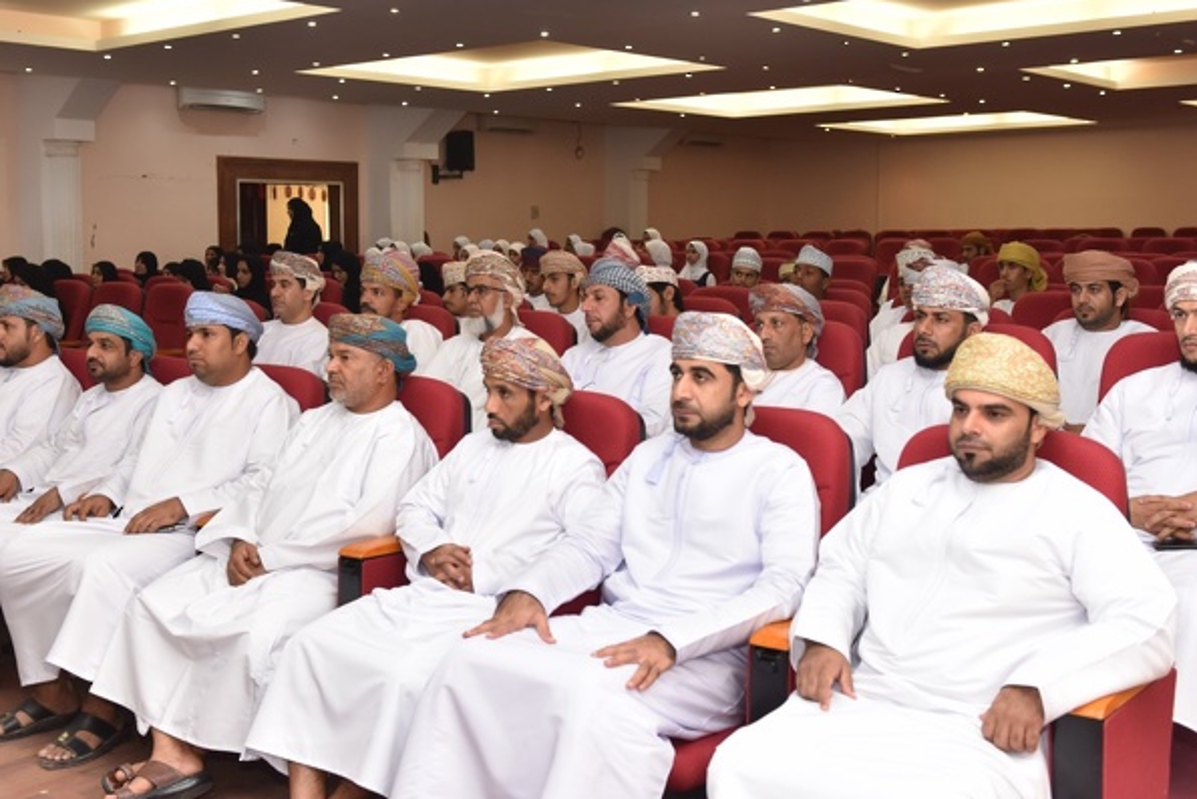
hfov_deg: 45.4
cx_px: 547
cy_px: 304
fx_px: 1430
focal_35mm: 43
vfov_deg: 31.1
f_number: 4
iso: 1000
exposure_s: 1/125
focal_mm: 32
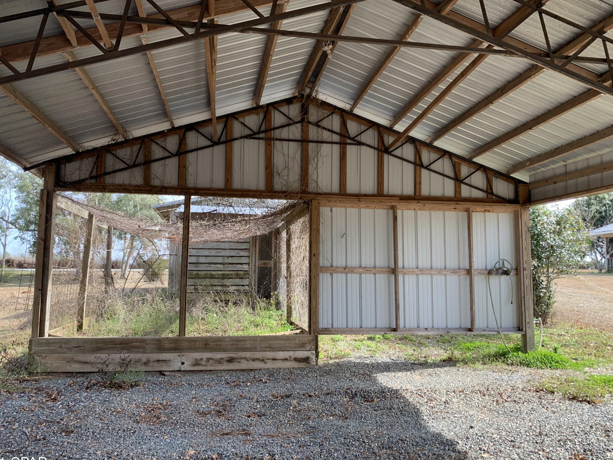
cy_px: 236
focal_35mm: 28
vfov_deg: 49.7
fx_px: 496
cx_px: 294
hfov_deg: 63.4
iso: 25
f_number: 1.8
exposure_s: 1/253
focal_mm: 4.25
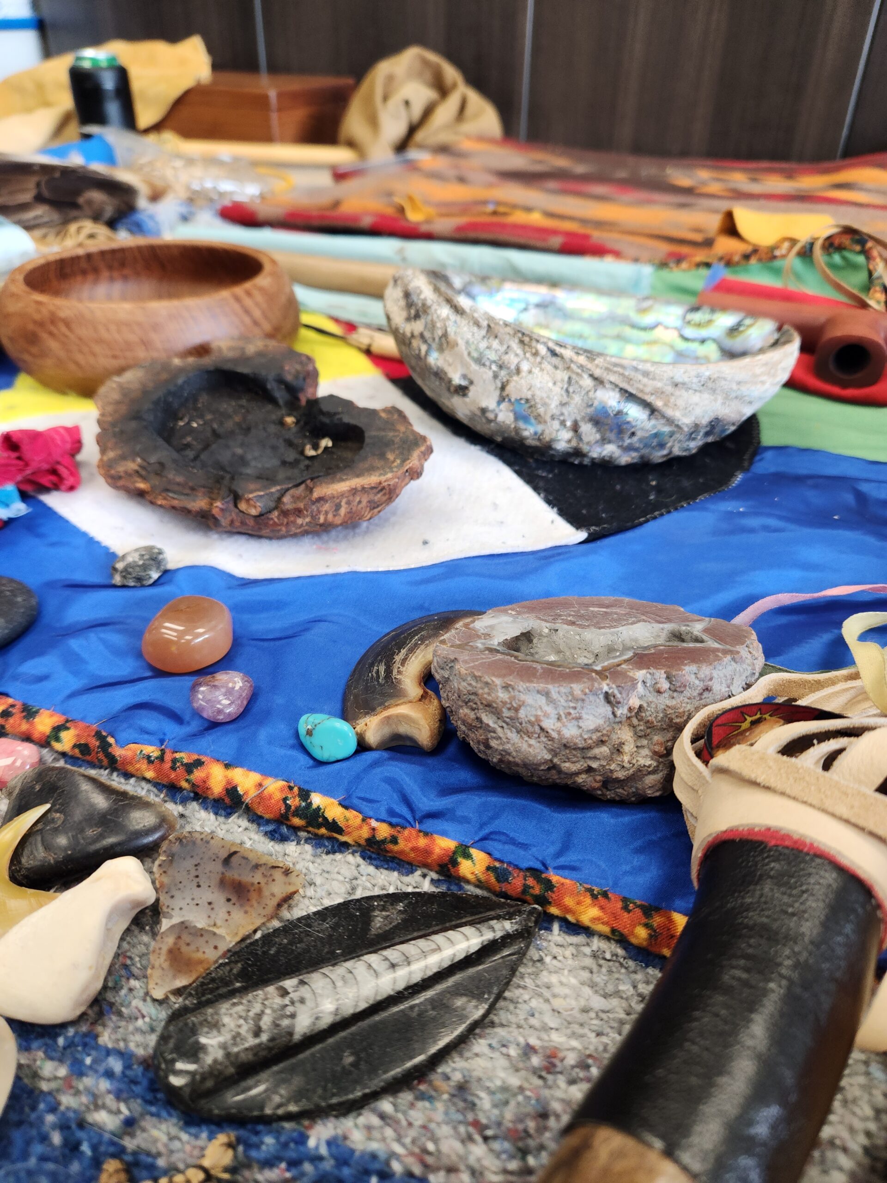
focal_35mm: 23
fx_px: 786
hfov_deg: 58.9
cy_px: 592
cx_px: 444
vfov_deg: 73.9
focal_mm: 5.4
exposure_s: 1/120
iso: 200
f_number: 1.8
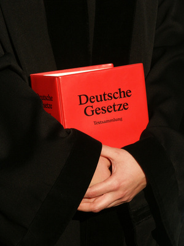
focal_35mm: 200
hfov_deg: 7.4
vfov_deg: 9.9
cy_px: 123
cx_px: 92
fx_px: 1417
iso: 100
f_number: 5.6
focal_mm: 50.7
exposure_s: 1/750
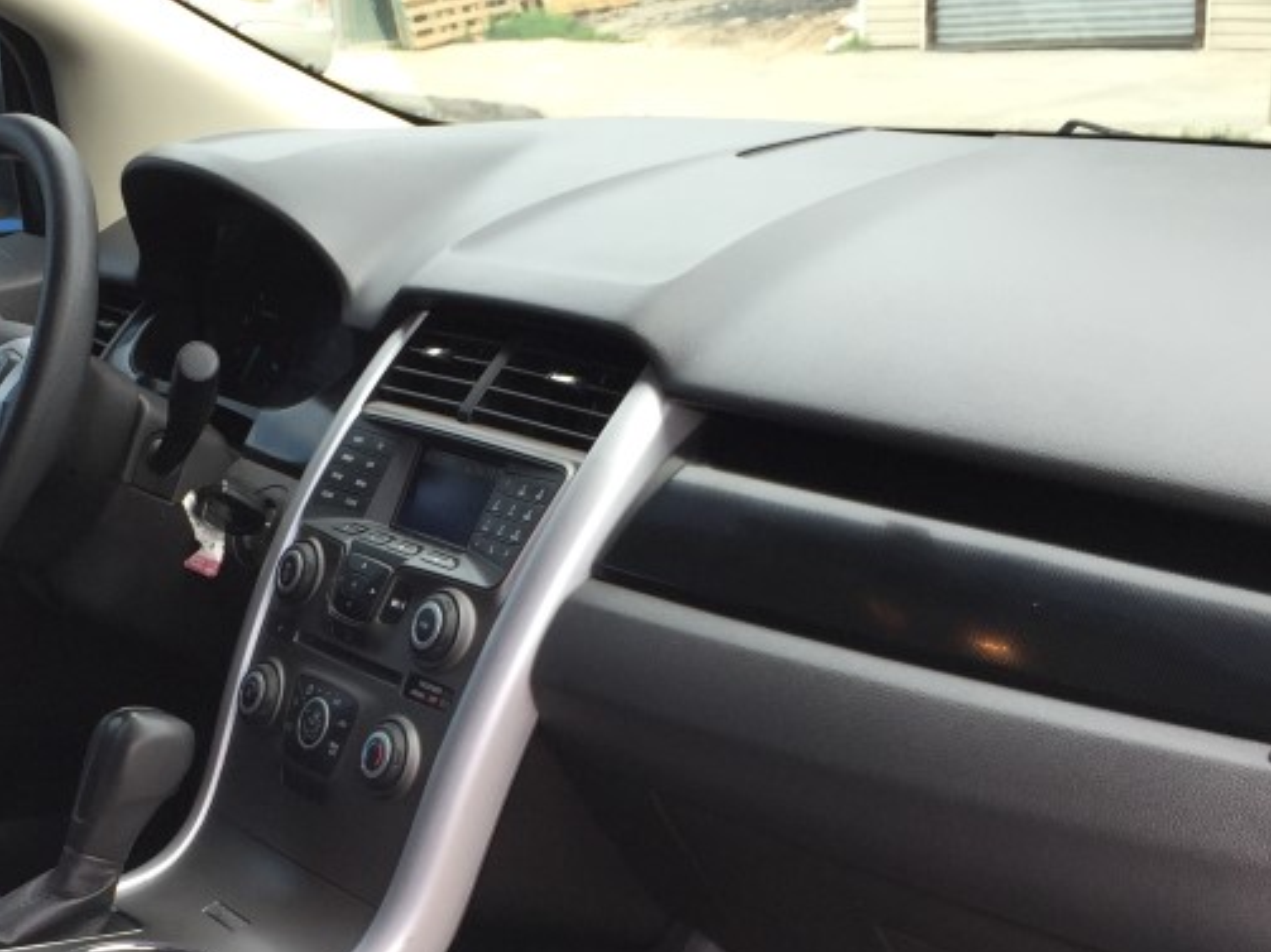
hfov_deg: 32.5
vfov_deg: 24.3
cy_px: 806
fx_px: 2166
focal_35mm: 59
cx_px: 442
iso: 32
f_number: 2.2
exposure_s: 1/282
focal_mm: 4.15
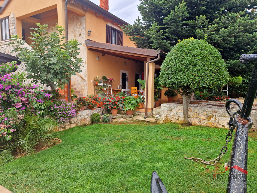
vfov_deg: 58.9
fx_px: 171
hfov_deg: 73.9
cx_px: 128
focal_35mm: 23
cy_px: 96
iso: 50
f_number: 1.8
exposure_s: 1/180
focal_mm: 5.4
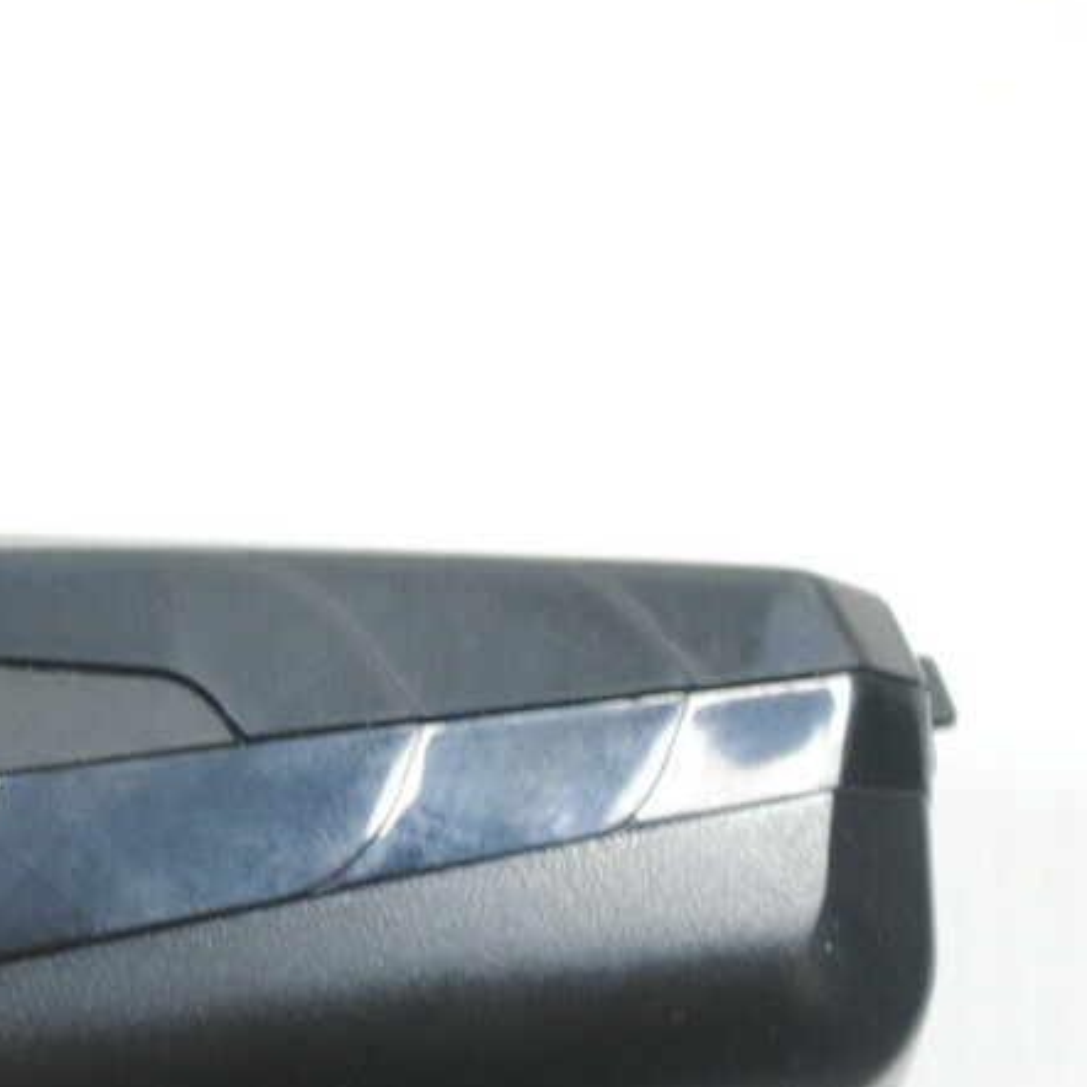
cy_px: 847
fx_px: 7887
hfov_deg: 7.9
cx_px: 32
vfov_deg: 7.9
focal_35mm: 222
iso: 200
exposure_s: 1/30
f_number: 5.6
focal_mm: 48
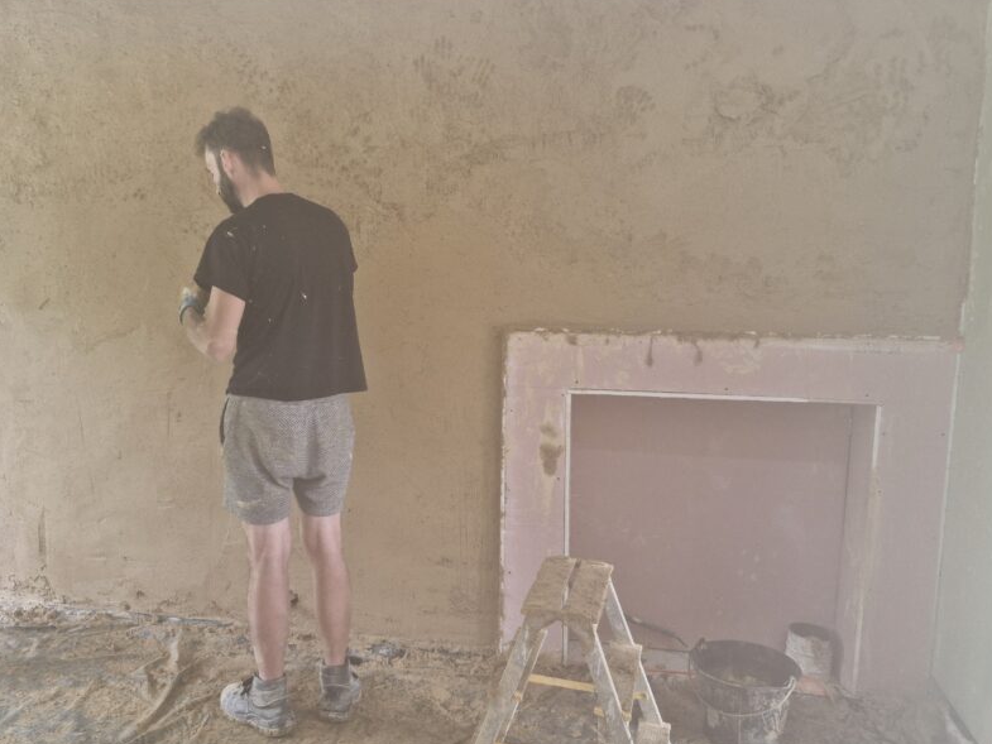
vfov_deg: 46.8
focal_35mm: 30
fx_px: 860
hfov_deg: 59.7
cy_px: 366
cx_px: 420
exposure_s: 1/100
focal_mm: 5.54
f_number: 1.8
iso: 200
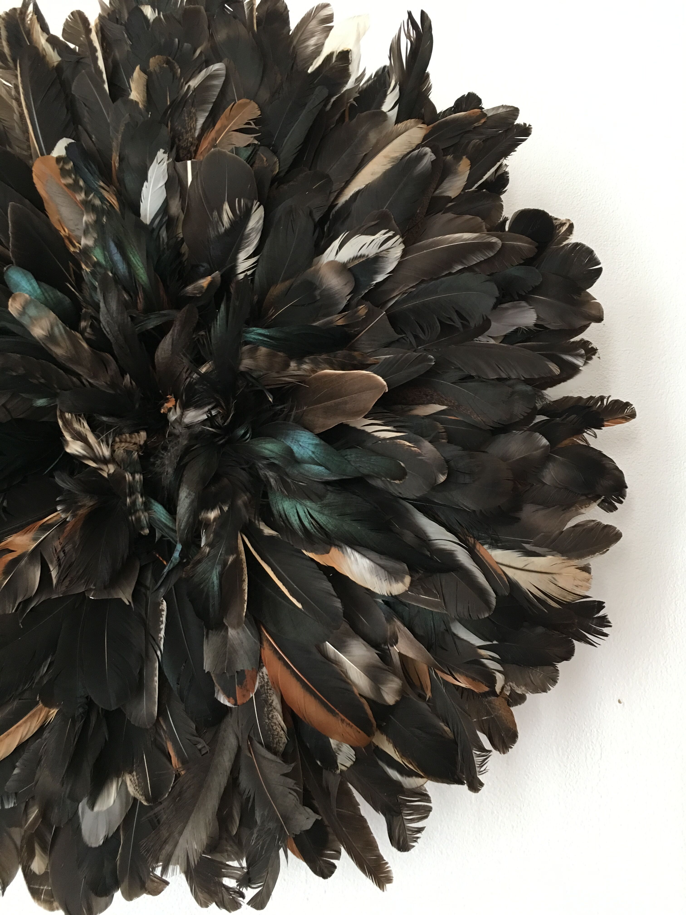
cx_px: 343
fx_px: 766
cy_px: 458
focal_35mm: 29
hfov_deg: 48.2
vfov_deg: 61.7
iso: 80
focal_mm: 4.15
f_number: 2.2
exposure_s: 1/17
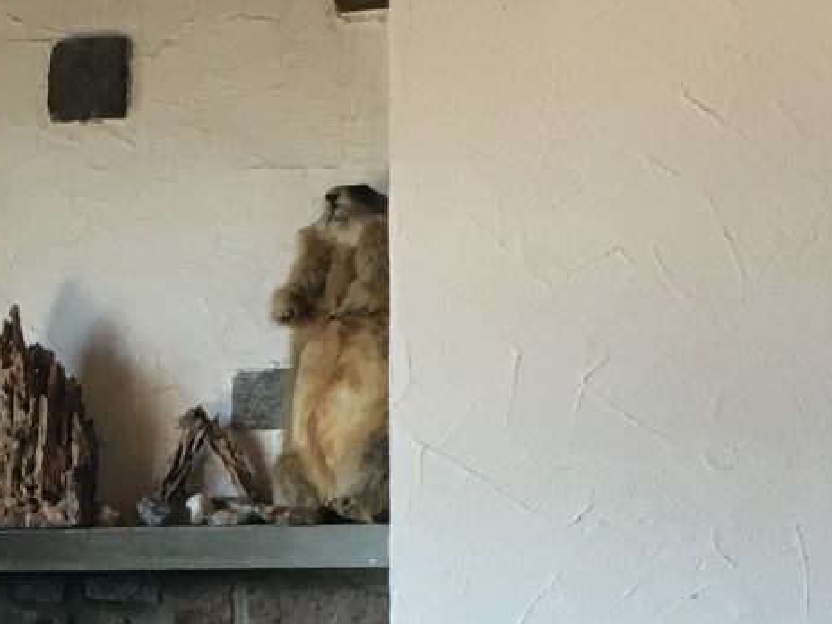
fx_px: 3076
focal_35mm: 128
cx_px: -108
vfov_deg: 11.3
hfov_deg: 15.0
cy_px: 828
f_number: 2.2
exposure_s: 1/33
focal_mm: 4.15
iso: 40
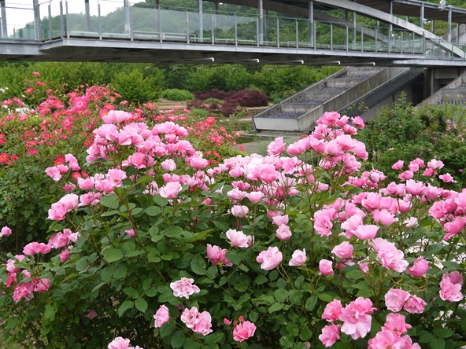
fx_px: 525
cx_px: 233
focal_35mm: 39
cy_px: 174
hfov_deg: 47.9
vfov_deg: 36.8
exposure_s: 1/200
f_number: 4.5
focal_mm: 14
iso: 160
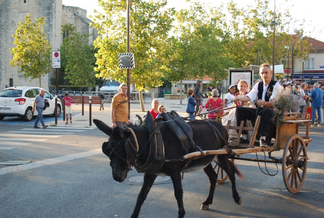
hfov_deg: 38.8
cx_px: 162
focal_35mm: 51
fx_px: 460
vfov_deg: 26.6
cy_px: 109
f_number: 5
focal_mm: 34
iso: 200
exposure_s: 1/100
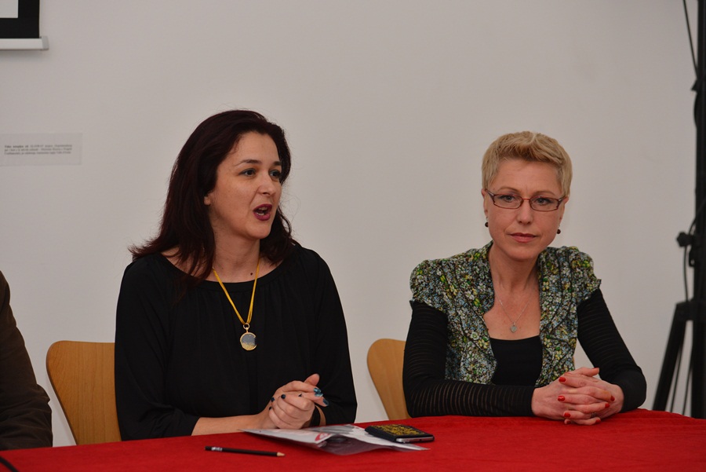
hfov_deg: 16.4
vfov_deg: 11.0
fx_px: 2452
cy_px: 236
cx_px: 353
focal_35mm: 125
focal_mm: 125
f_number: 4.5
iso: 1000
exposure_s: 1/125
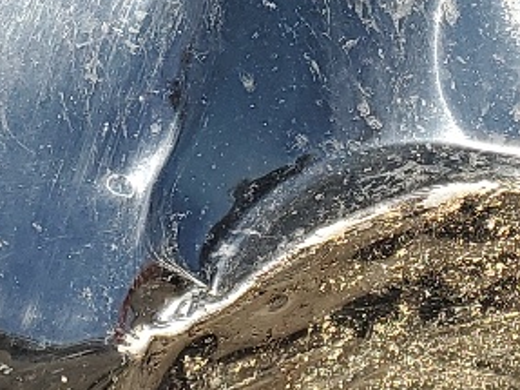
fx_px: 2177
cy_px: -223
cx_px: 265
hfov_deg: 13.6
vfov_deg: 9.9
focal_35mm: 145
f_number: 1.5
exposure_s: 1/1111
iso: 50
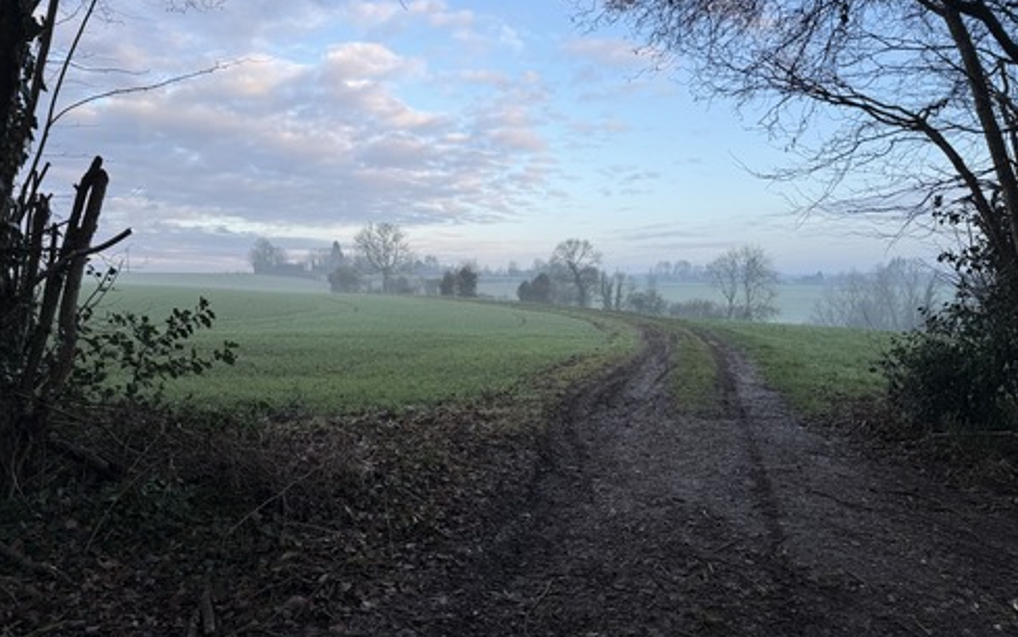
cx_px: 502
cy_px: 355
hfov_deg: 70.4
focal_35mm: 26
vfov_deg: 47.5
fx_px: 722
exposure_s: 1/715
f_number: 1.78
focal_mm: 6.76
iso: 80
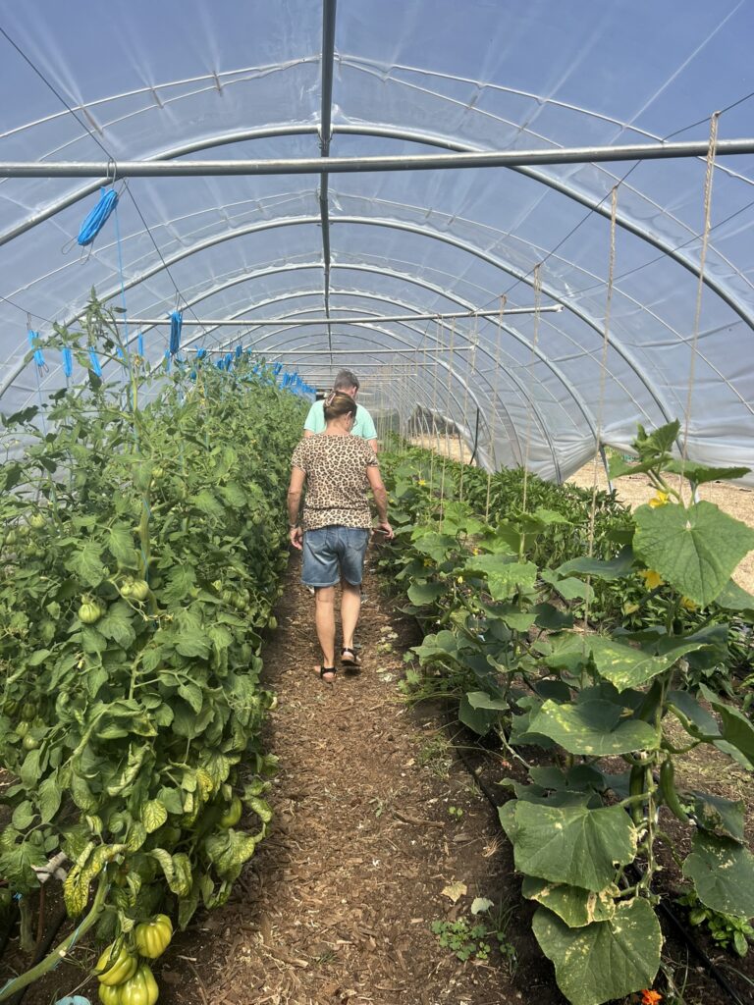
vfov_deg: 67.3
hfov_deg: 53.1
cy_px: 502
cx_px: 377
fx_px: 755
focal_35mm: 26
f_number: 1.5
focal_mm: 5.7
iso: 50
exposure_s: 1/3571
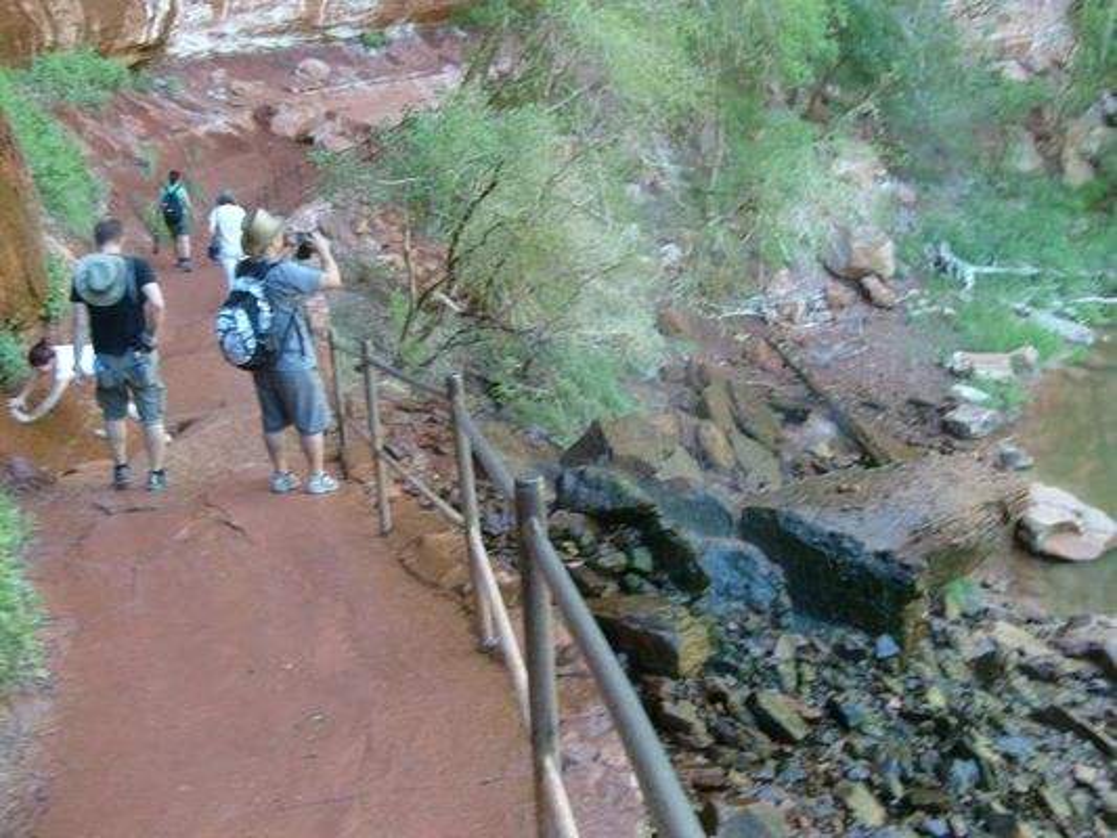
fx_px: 1130
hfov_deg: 52.6
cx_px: 558
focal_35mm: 35
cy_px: 419
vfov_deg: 40.7
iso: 100
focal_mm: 5.8
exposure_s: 1/45
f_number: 2.8
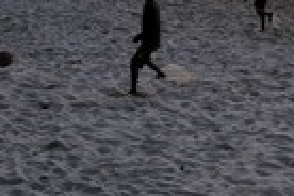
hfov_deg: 25.1
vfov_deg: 16.2
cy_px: -72
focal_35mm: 79
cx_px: 249
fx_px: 645
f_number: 3.5
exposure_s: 1/125
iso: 800
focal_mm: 26
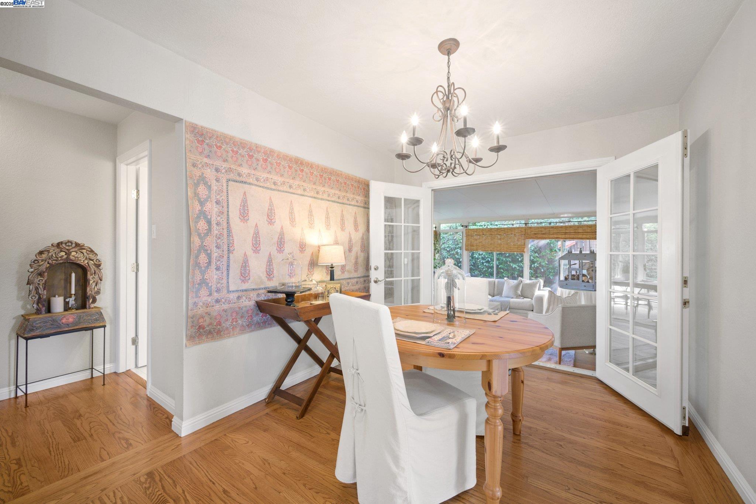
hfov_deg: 104.3
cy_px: 252
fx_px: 294
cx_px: 378
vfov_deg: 81.2
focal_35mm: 14
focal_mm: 14
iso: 400
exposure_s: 1/3
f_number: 9
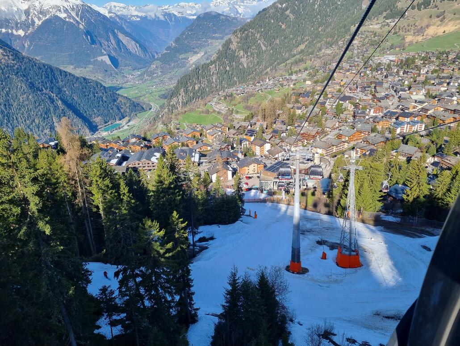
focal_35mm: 26
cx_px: 230
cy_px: 173
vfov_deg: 53.1
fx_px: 346
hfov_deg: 67.3
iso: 50
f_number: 1.8
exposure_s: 1/1716
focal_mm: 5.4
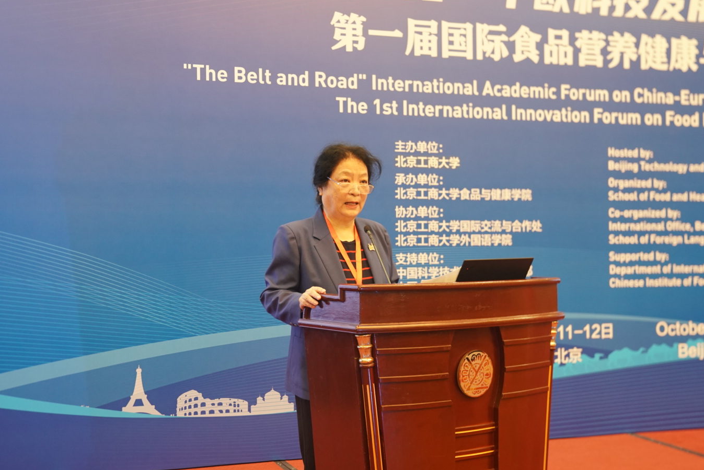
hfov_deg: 41.1
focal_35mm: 48
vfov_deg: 28.1
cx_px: 338
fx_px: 939
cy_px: 238
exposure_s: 1/40
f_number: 4
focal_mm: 40
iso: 2500
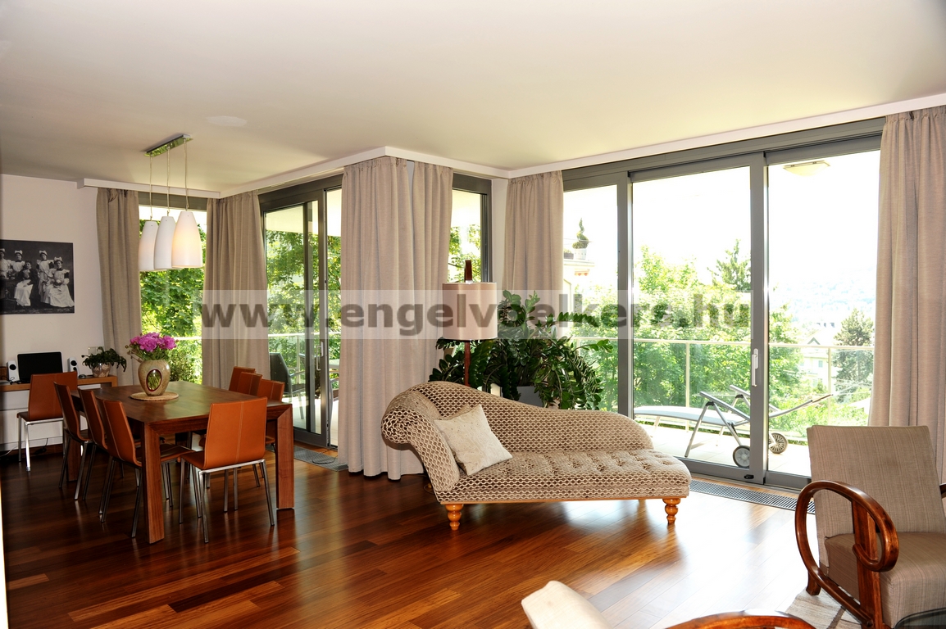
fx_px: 630
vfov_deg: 53.1
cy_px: 314
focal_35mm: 24
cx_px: 473
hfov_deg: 73.8
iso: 200
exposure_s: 1/125
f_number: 5.6
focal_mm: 24
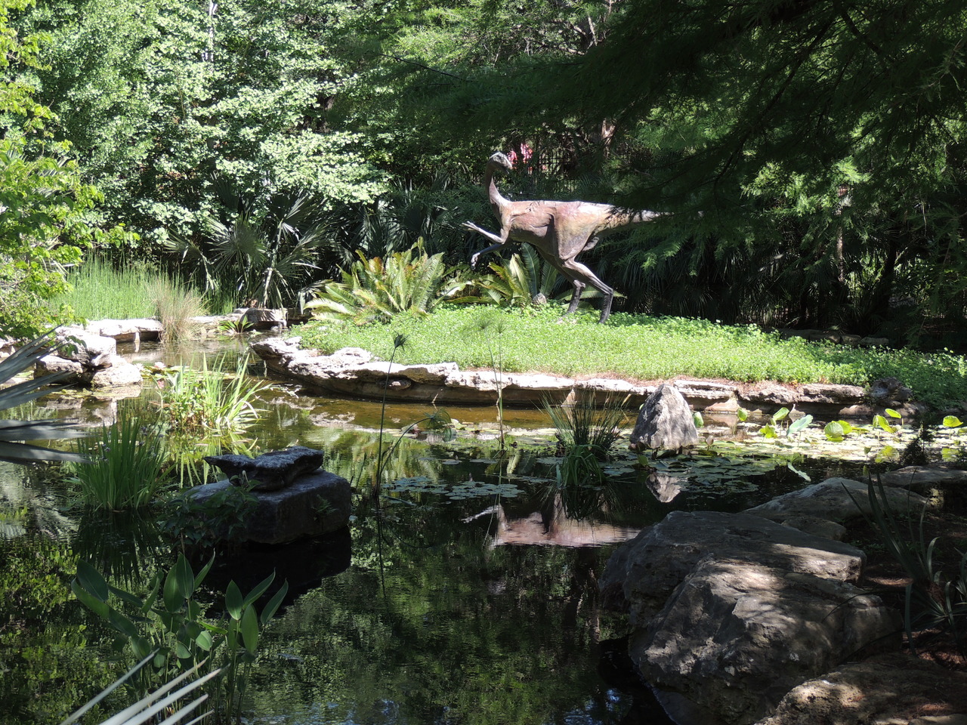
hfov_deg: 34.9
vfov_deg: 26.6
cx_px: 484
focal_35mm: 55
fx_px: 1536
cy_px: 362
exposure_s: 1/200
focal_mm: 9.8
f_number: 3.7
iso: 100
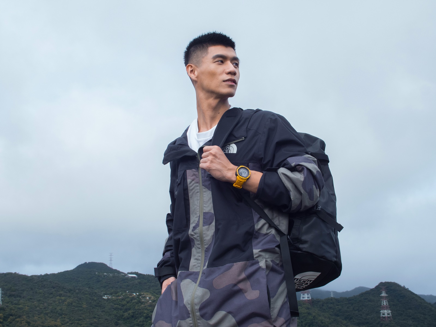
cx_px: 218
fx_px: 655
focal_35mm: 52
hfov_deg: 36.8
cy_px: 164
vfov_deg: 28.0
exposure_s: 1/320
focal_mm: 26
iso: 800
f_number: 11
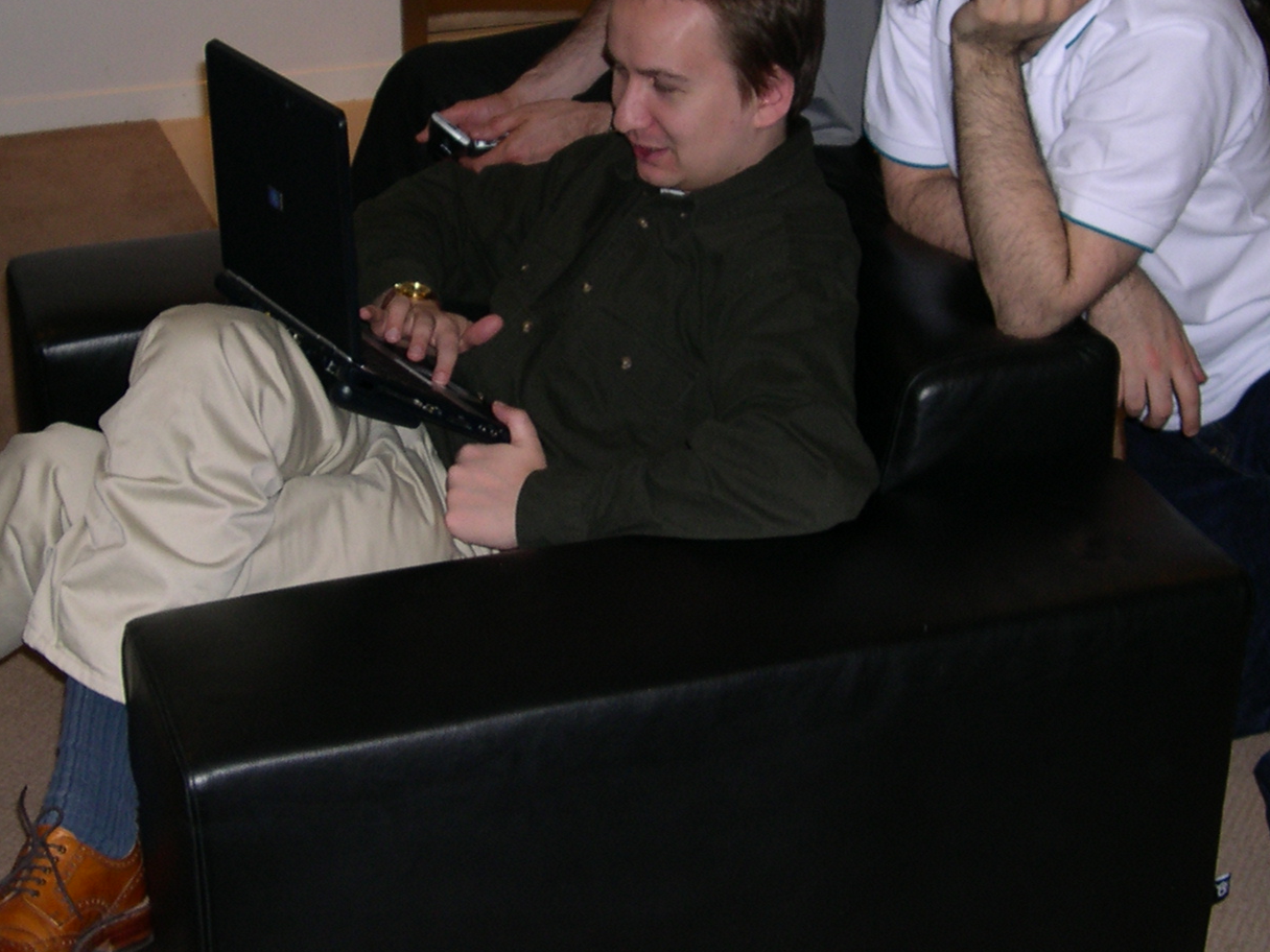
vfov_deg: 20.6
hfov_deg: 27.3
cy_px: 303
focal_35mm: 71
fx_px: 2605
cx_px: 495
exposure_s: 1/60
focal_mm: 8
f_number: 2.8
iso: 101
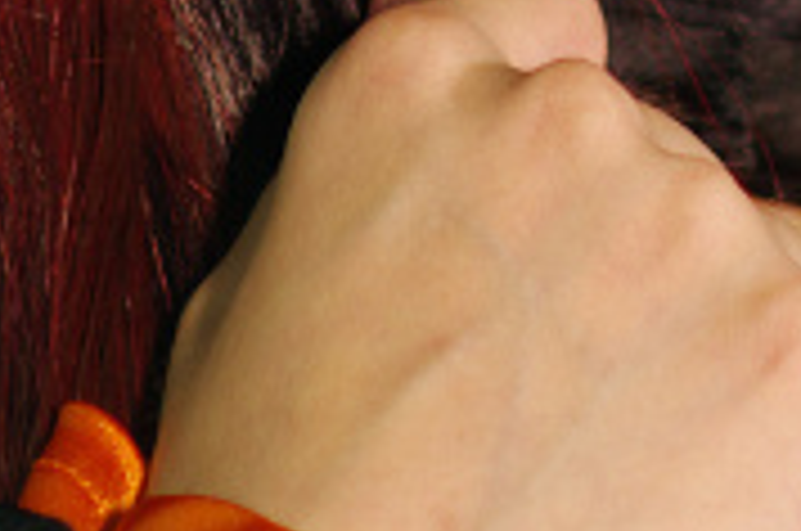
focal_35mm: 708
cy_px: -1015
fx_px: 15725
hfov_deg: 2.9
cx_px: 1292
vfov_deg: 1.9
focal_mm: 70
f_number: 2.4
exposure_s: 1/40
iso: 160
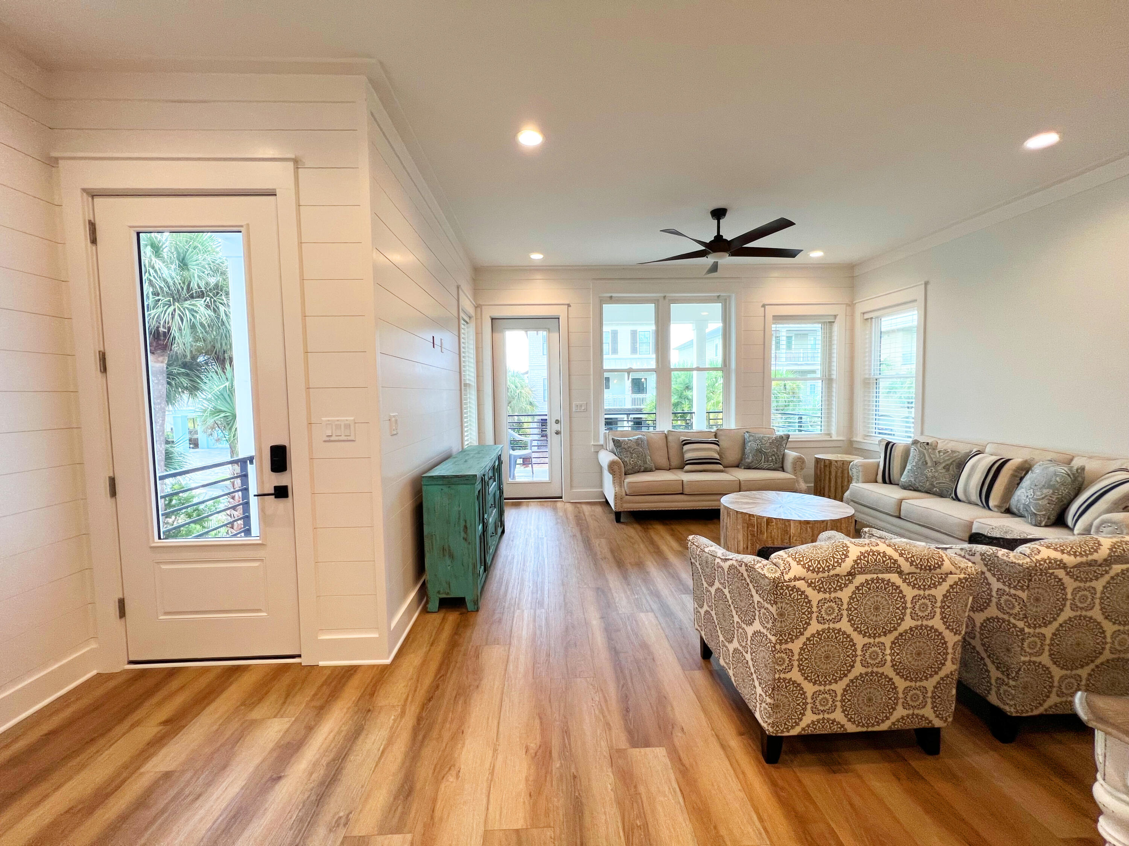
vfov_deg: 89.9
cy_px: 423
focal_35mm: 13
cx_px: 564
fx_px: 424
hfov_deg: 106.2
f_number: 1.8
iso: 100
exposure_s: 1/120
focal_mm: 1.57
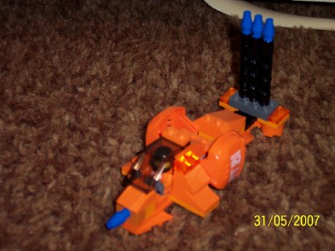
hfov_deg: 30.3
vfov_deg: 22.9
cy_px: 126
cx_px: 166
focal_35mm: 64
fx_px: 620
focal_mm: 13.3
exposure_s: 1/45
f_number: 3.4
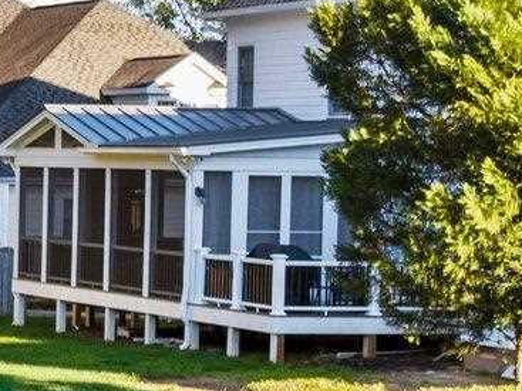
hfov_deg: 12.0
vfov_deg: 10.9
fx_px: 2020
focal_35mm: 134
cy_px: 426
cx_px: -717
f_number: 2.8
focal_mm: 12.29
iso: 370
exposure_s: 1/50
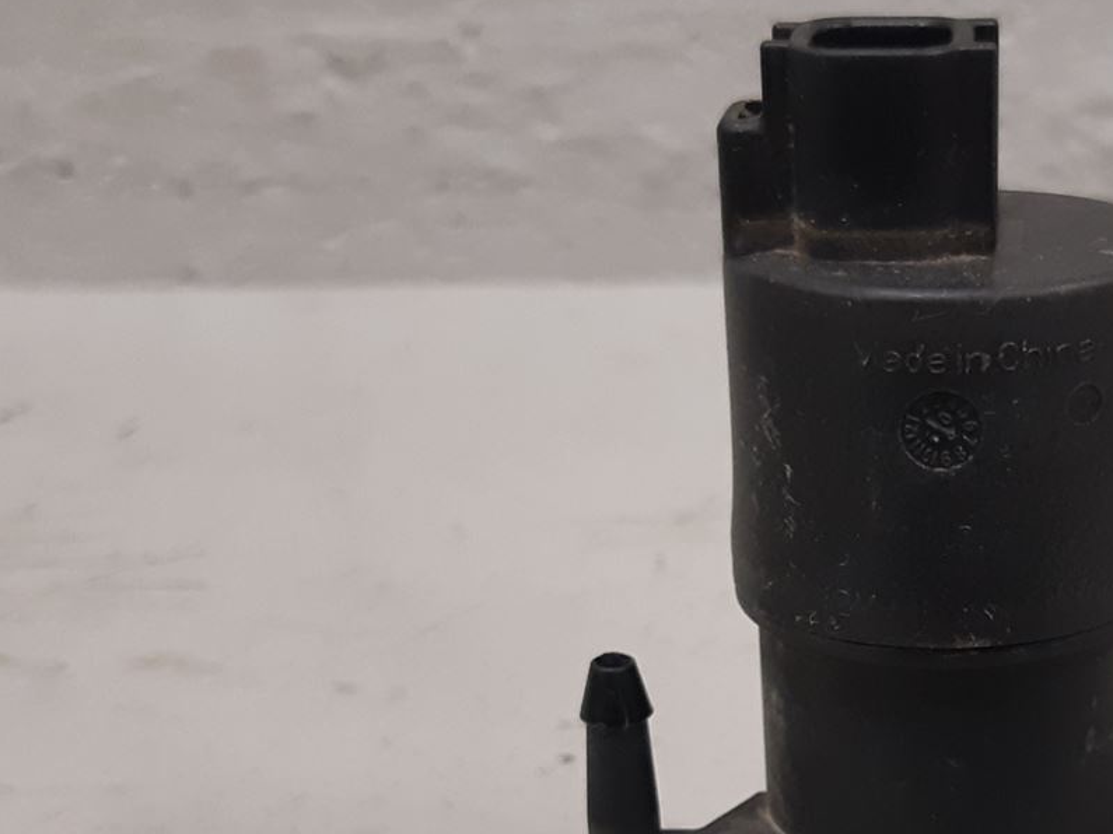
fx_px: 2154
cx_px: 883
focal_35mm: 67
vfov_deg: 21.5
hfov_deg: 28.4
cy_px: 722
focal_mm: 3.93
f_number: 1.7
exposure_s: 1/50
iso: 160
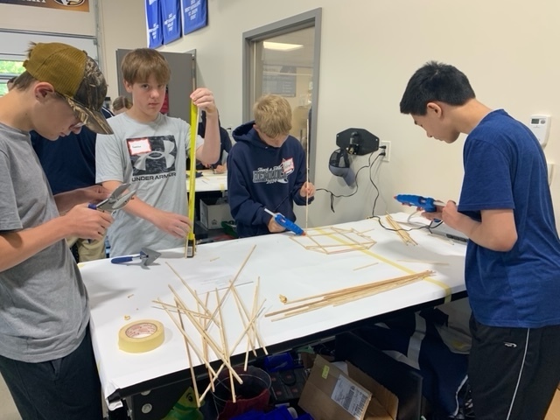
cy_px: 210
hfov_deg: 67.3
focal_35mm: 26
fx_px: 421
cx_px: 280
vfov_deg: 53.1
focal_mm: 4.25
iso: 50
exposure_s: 1/60
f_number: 1.8
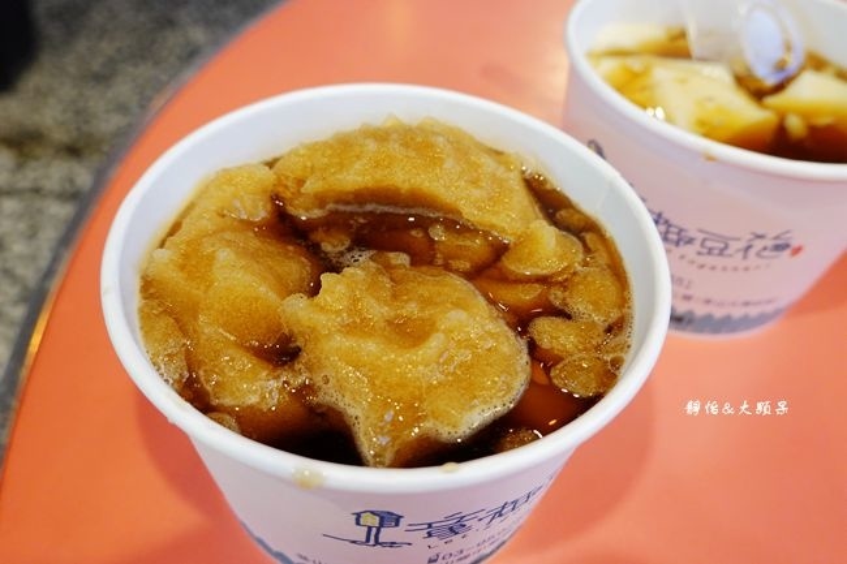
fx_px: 659
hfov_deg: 65.5
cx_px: 424
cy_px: 282
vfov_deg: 46.4
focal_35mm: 28
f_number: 3.2
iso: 800
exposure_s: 1/25
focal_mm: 10.6
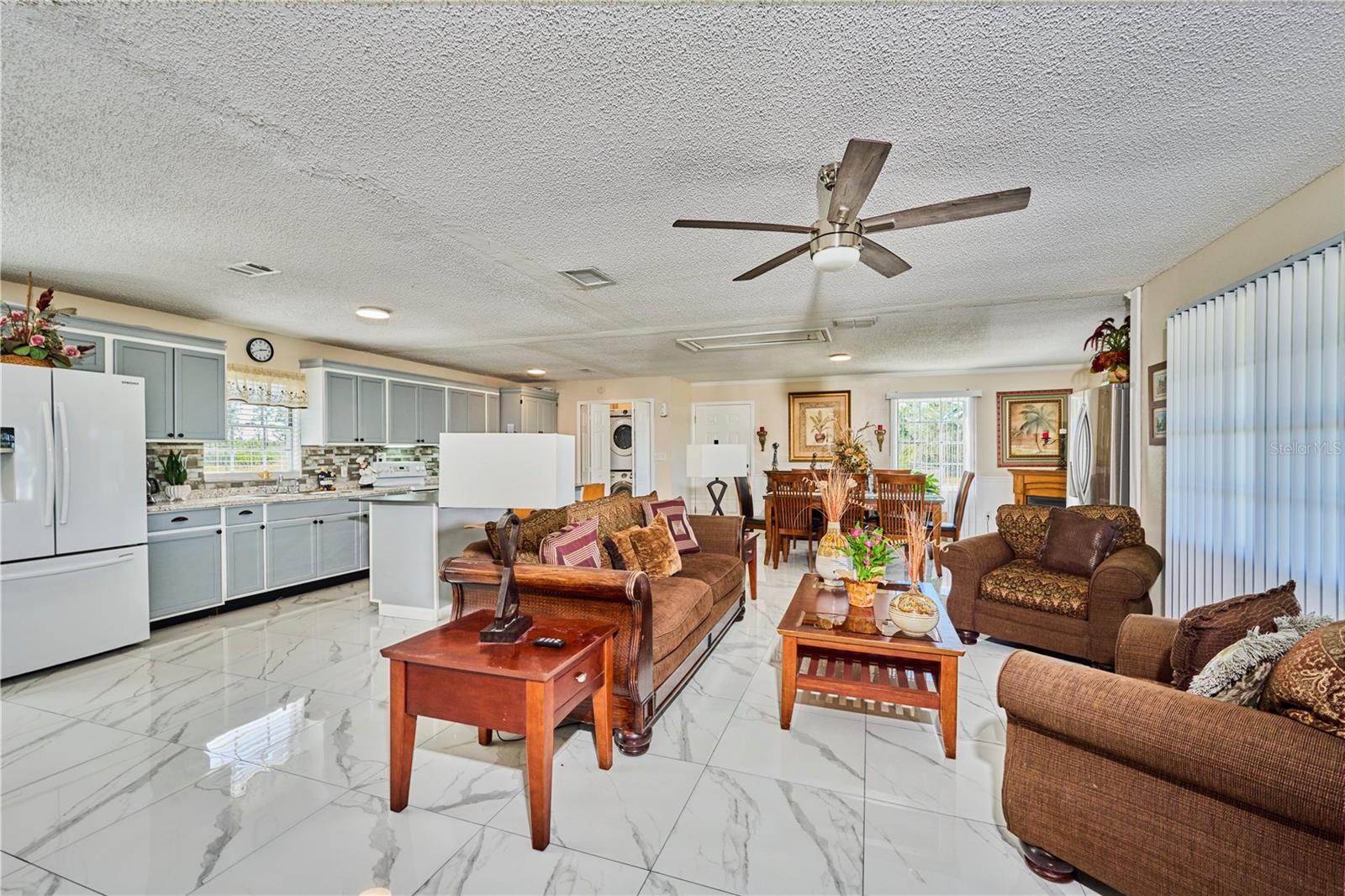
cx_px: 672
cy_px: 448
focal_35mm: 15
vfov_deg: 77.3
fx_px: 560
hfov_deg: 100.4
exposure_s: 1/250
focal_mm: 15
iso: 800
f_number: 8
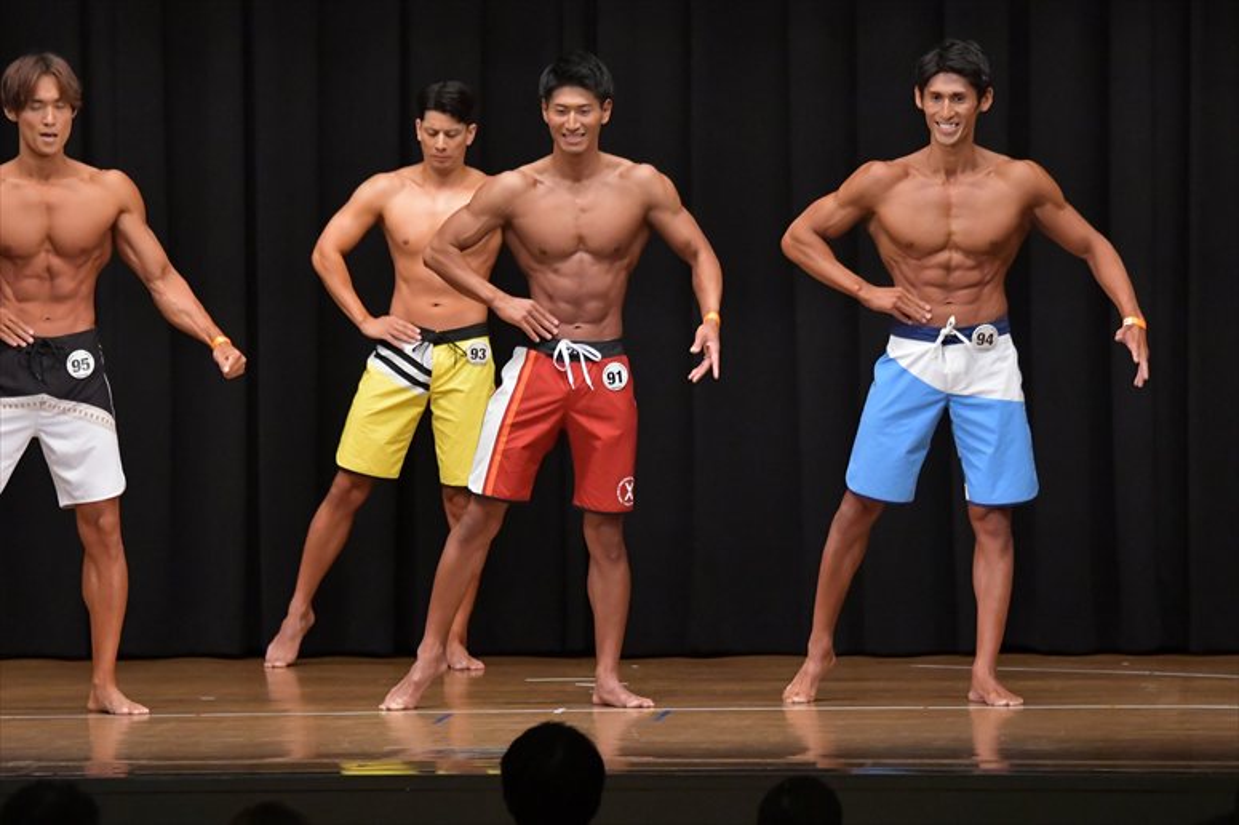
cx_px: 620
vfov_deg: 6.8
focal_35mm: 202
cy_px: 412
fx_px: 6949
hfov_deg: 10.2
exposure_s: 1/400
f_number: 5.6
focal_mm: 135
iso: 6400
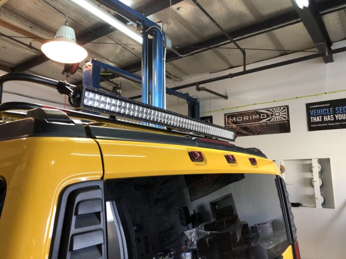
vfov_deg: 49.7
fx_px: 280
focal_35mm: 28
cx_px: 173
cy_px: 130
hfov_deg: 63.4
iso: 40
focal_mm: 3.99
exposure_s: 1/30
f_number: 1.8
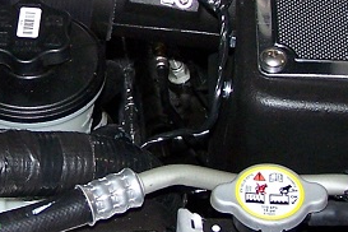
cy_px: 35
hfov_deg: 13.7
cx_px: 98
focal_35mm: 149
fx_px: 1440
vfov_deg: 9.2
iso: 140
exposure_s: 1/60
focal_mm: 6.3
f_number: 2.8
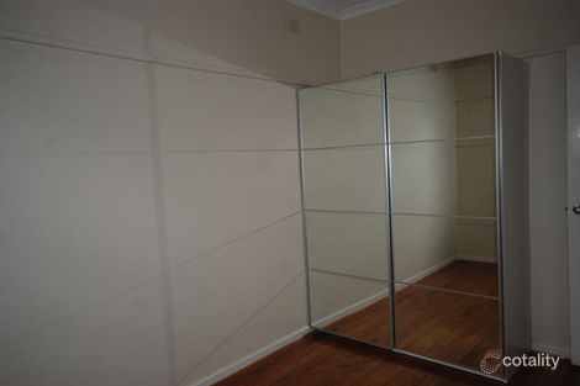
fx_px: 435
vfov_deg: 47.9
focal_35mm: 27
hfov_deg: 67.4
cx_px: 290
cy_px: 193
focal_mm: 18
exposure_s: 1/60
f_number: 5.6
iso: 200
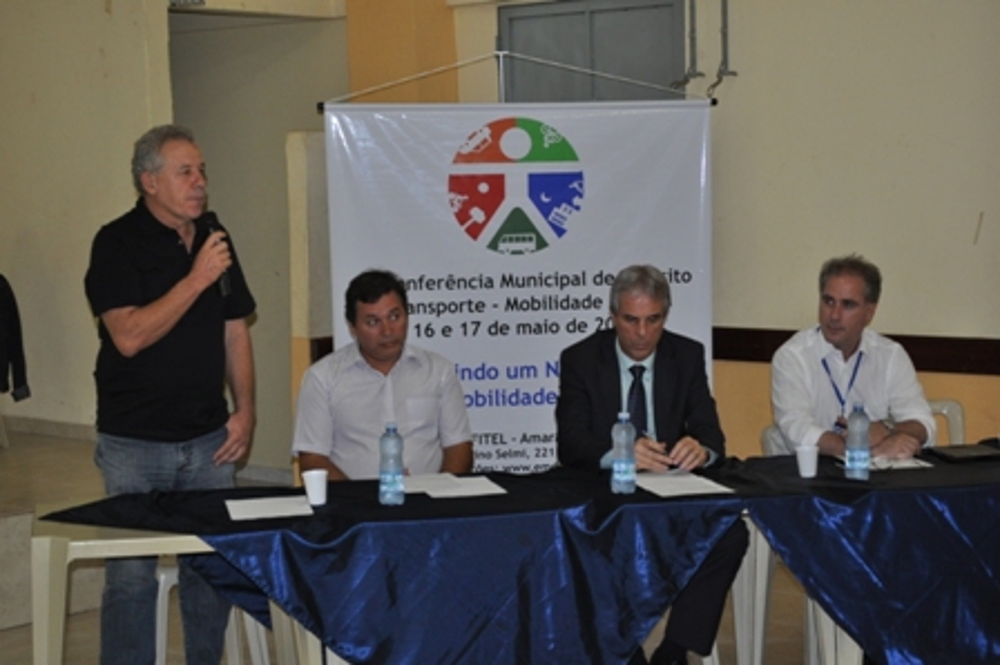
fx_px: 1874
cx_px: 500
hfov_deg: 29.9
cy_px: 332
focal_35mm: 68
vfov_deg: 20.1
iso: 800
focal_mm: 45
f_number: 5.3
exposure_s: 1/60
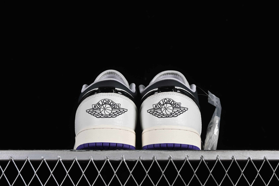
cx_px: 140
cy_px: 93
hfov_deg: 27.0
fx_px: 581
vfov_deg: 18.2
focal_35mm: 75
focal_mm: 50
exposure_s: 1/80
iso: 160
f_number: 8
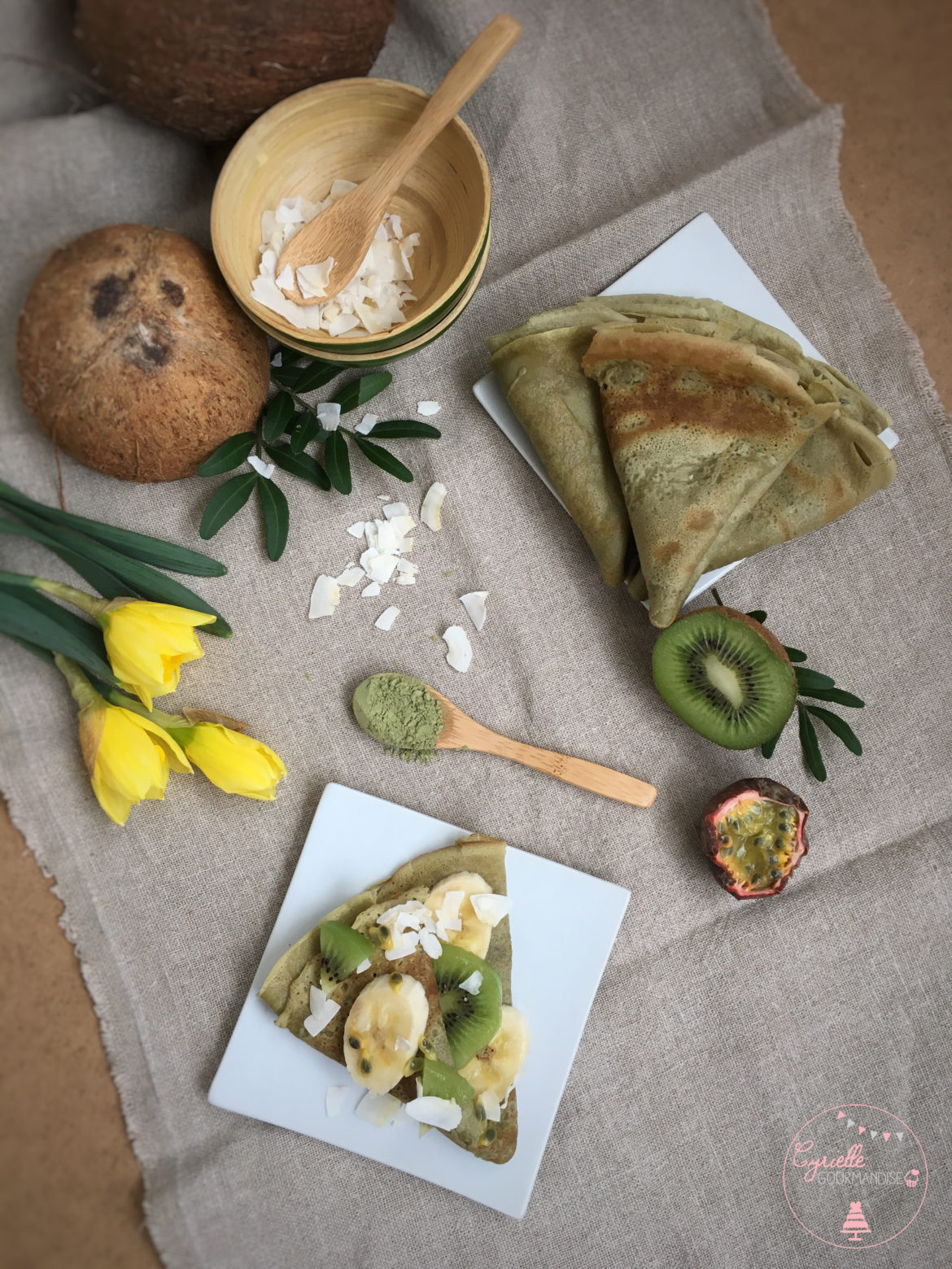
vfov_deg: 61.7
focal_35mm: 29
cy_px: 634
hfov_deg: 48.2
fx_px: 1063
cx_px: 476
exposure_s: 1/33
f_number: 2.2
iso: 25
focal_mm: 4.15
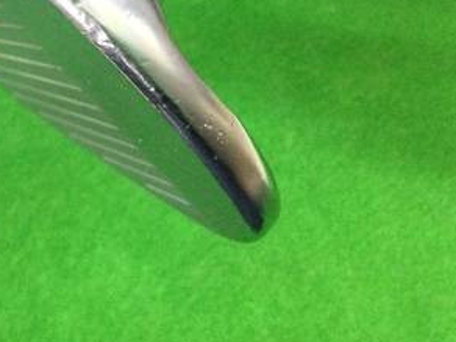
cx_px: 105
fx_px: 896
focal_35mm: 68
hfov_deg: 28.1
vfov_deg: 21.0
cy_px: 14
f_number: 2.4
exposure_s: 1/30
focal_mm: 3.3
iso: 160
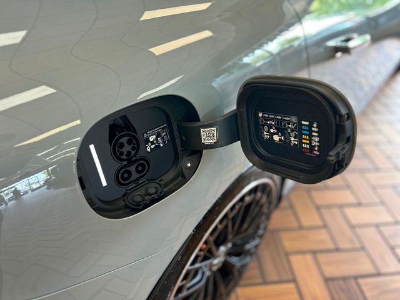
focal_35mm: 26
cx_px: 200
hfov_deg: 67.3
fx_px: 300
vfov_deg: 53.1
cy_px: 150
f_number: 1.5
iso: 100
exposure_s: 1/120
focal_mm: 5.7
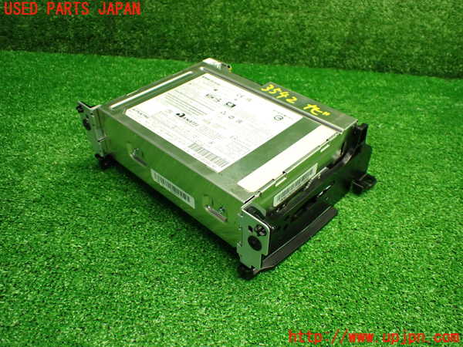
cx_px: 232
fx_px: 401
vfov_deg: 46.8
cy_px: 174
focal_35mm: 30
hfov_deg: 60.0
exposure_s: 1/125
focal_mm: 5.4
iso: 640
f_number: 2.3
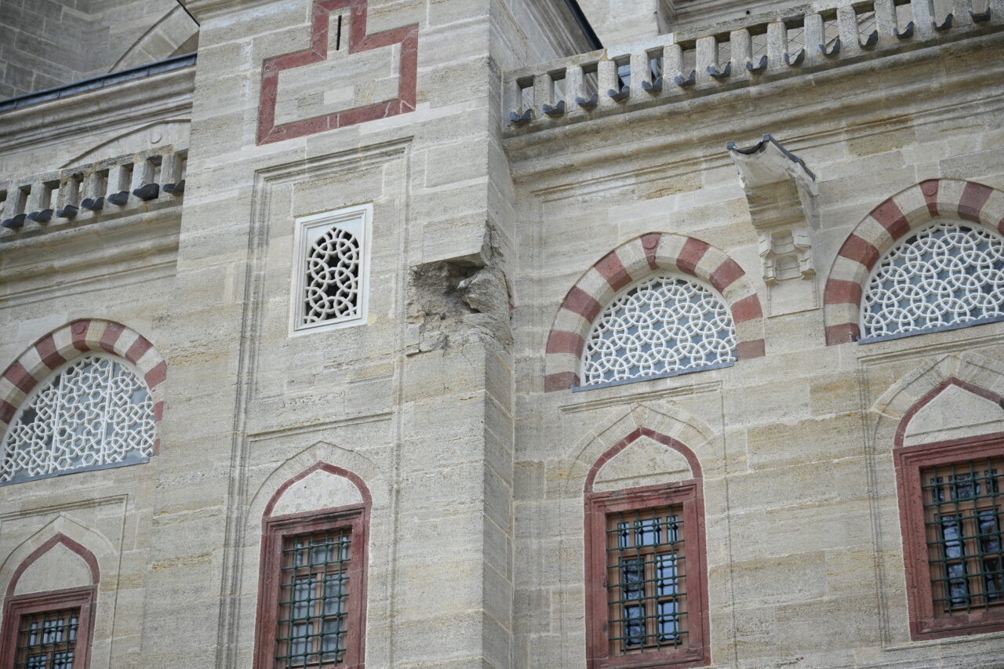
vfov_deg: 19.5
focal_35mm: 70
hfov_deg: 28.8
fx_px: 1952
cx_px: 502
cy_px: 334
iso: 160
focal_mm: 70
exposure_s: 1/800
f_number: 3.5
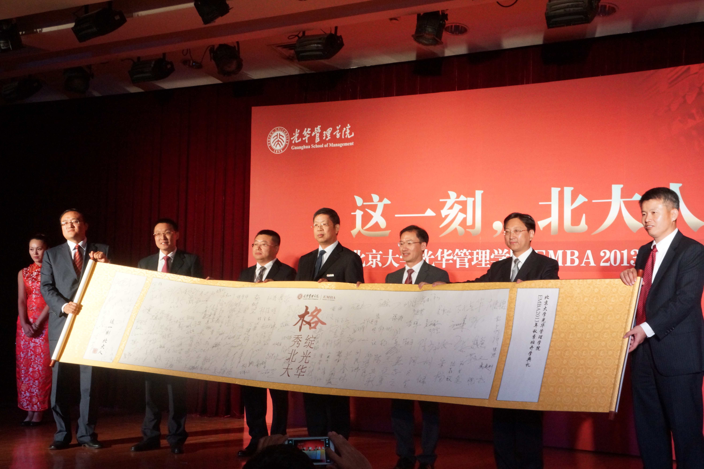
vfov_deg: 26.0
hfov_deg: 38.2
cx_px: 352
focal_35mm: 52
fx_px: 1017
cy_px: 234
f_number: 14
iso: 3200
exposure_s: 1/60
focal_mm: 35
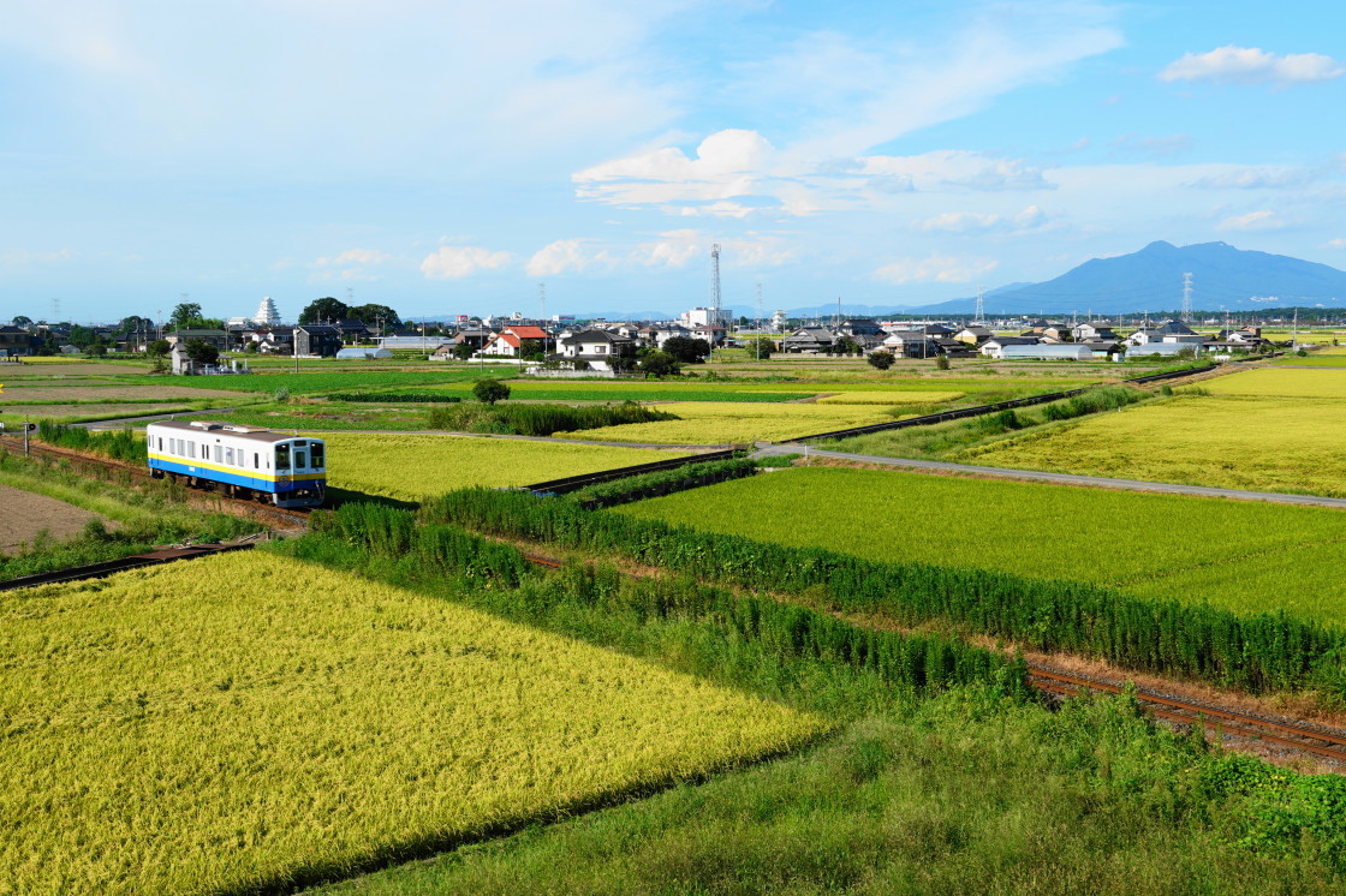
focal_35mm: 46
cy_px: 448
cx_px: 673
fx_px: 1738
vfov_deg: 28.9
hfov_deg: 42.3
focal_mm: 31
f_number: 11
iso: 100
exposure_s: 1/125
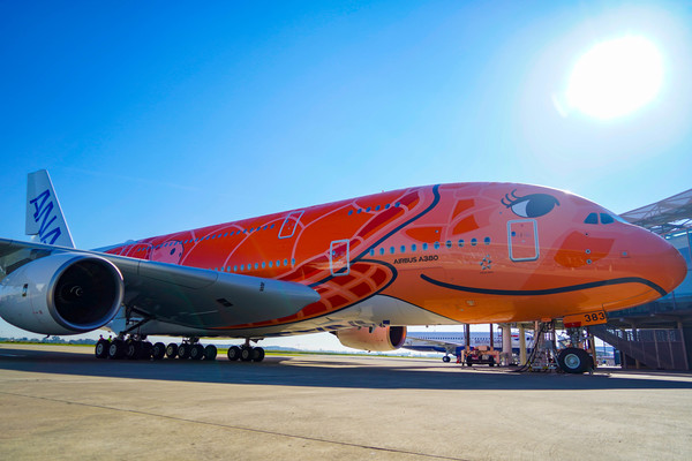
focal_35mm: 24
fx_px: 461
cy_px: 230
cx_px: 346
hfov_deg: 73.7
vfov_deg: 53.1
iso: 100
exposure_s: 1/1250
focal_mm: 24
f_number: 3.5
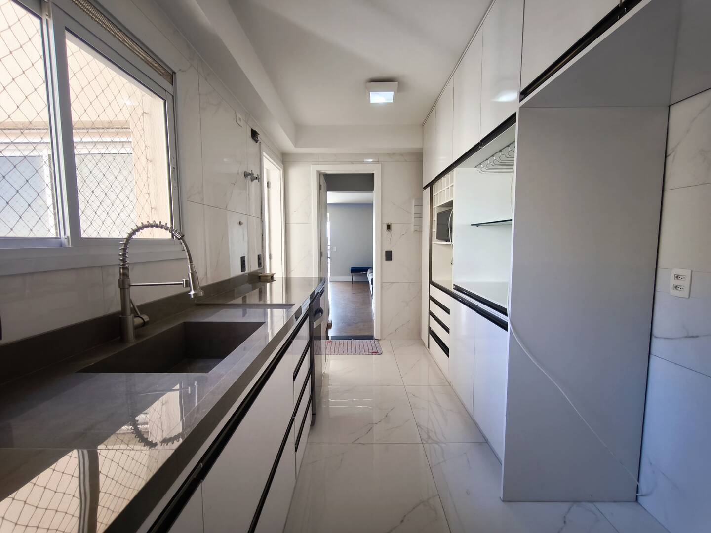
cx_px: 356
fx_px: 308
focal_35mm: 15
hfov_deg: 98.2
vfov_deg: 81.7
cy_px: 266
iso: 160
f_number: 2.2
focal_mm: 1.91
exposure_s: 1/60
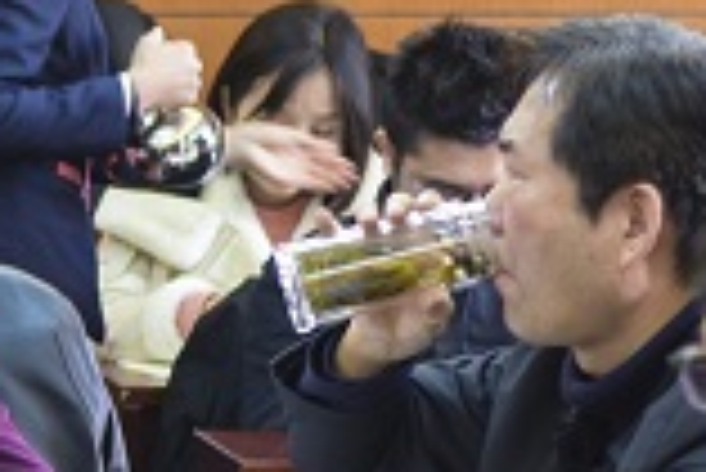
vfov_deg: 4.4
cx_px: -580
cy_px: 196
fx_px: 6181
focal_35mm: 315
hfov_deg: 6.4
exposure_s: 1/30
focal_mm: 55
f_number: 3.5
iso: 500
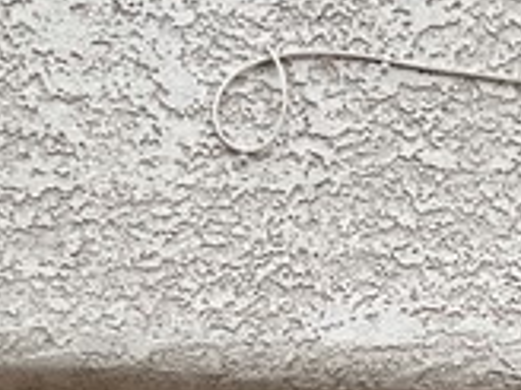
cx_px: 489
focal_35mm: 162
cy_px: 967
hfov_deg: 12.1
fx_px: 2438
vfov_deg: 8.3
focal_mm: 5.7
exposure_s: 1/120
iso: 100
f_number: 1.5
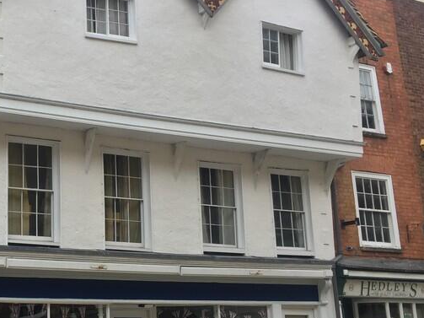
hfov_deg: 30.6
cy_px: 162
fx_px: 722
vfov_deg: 24.8
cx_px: 8
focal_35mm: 59
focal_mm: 4.15
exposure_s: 1/1014
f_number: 2.2
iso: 32
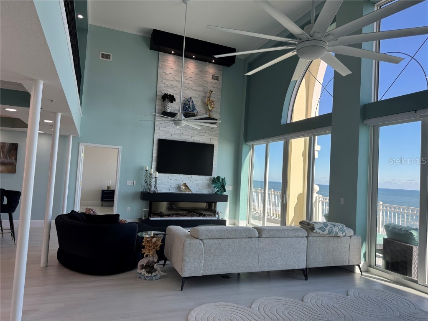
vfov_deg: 56.8
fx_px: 297
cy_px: 160
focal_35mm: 24
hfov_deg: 71.6
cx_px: 214
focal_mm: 6.76
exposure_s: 1/285
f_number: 1.78
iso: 80
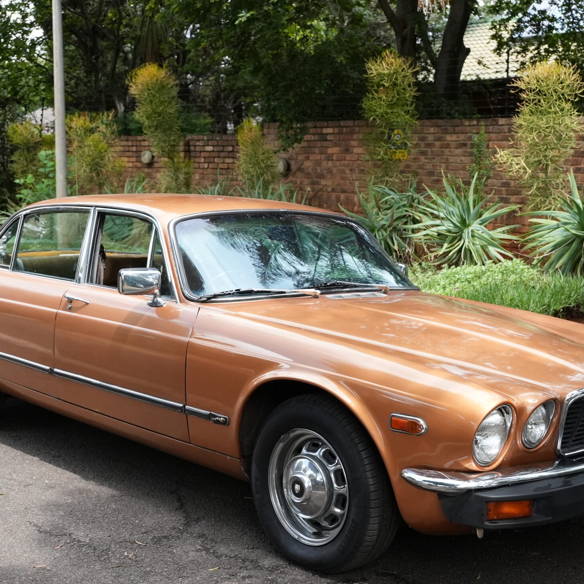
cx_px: 325
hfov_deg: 34.3
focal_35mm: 49
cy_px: 312
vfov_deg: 34.4
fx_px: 944
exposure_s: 1/8000
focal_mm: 33.3
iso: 4000
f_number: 4
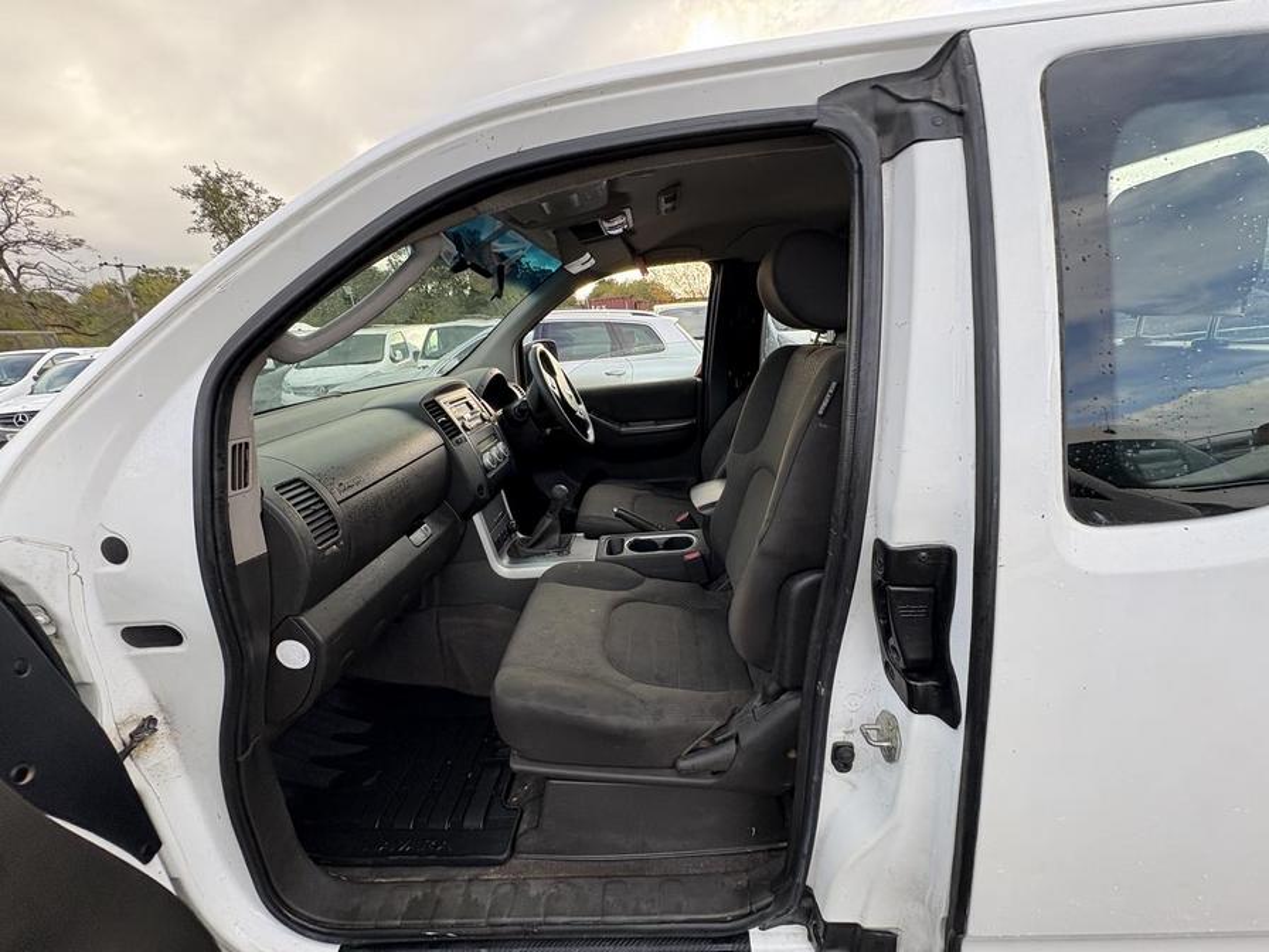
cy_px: 476
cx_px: 634
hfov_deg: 102.1
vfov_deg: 85.7
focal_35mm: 14
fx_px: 513
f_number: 2.2
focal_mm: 2.22
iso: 64
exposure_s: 1/137
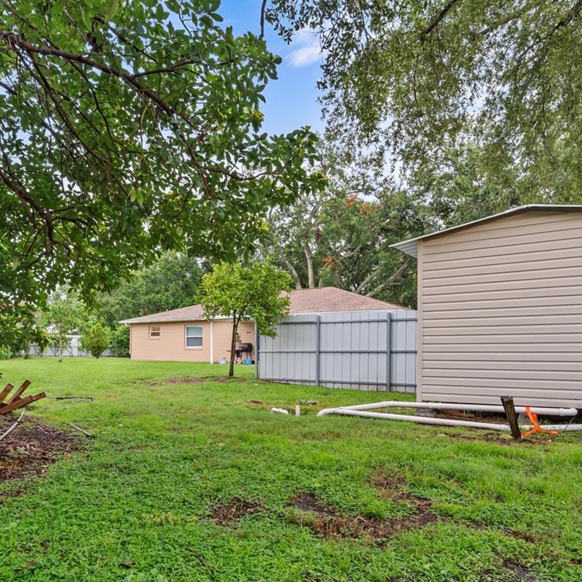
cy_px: 354
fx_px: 514
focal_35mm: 27
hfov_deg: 58.9
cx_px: 251
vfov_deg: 58.5
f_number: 8
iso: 200
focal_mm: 16
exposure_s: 1
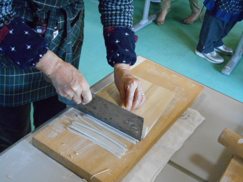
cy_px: 91
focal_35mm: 53
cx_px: 122
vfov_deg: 27.5
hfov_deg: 36.2
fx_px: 372
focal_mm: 9.5
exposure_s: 1/100
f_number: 4.2
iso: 800
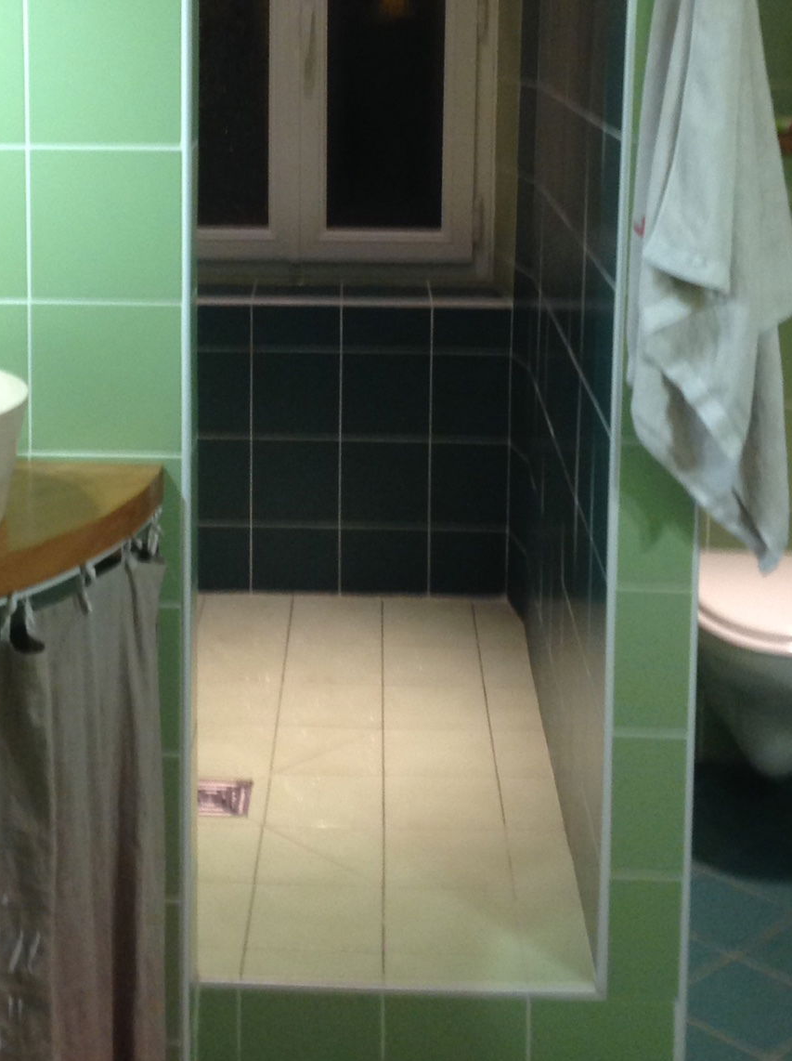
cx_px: 259
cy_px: 234
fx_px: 1927
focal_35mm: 63
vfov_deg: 30.1
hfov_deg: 23.1
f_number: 2.4
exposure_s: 1/15
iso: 125
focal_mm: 4.28
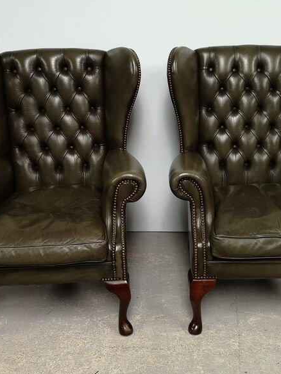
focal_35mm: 37
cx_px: 157
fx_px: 400
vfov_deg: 50.1
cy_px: 189
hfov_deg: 38.6
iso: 250
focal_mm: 5.58
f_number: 1.8
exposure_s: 1/30
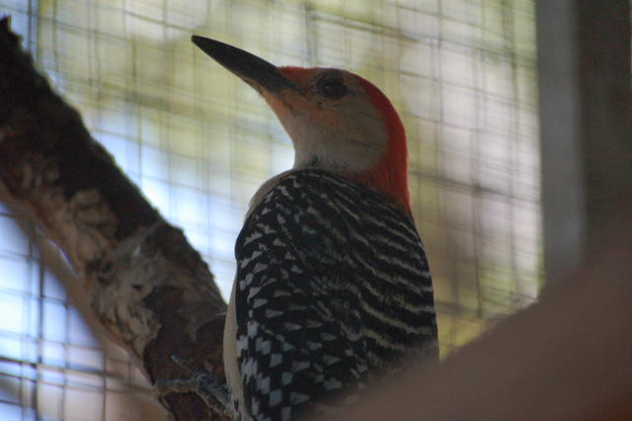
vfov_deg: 4.6
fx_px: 5264
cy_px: 210
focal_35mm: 300
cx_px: 316
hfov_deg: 6.9
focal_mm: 200
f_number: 5.6
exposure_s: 1/320
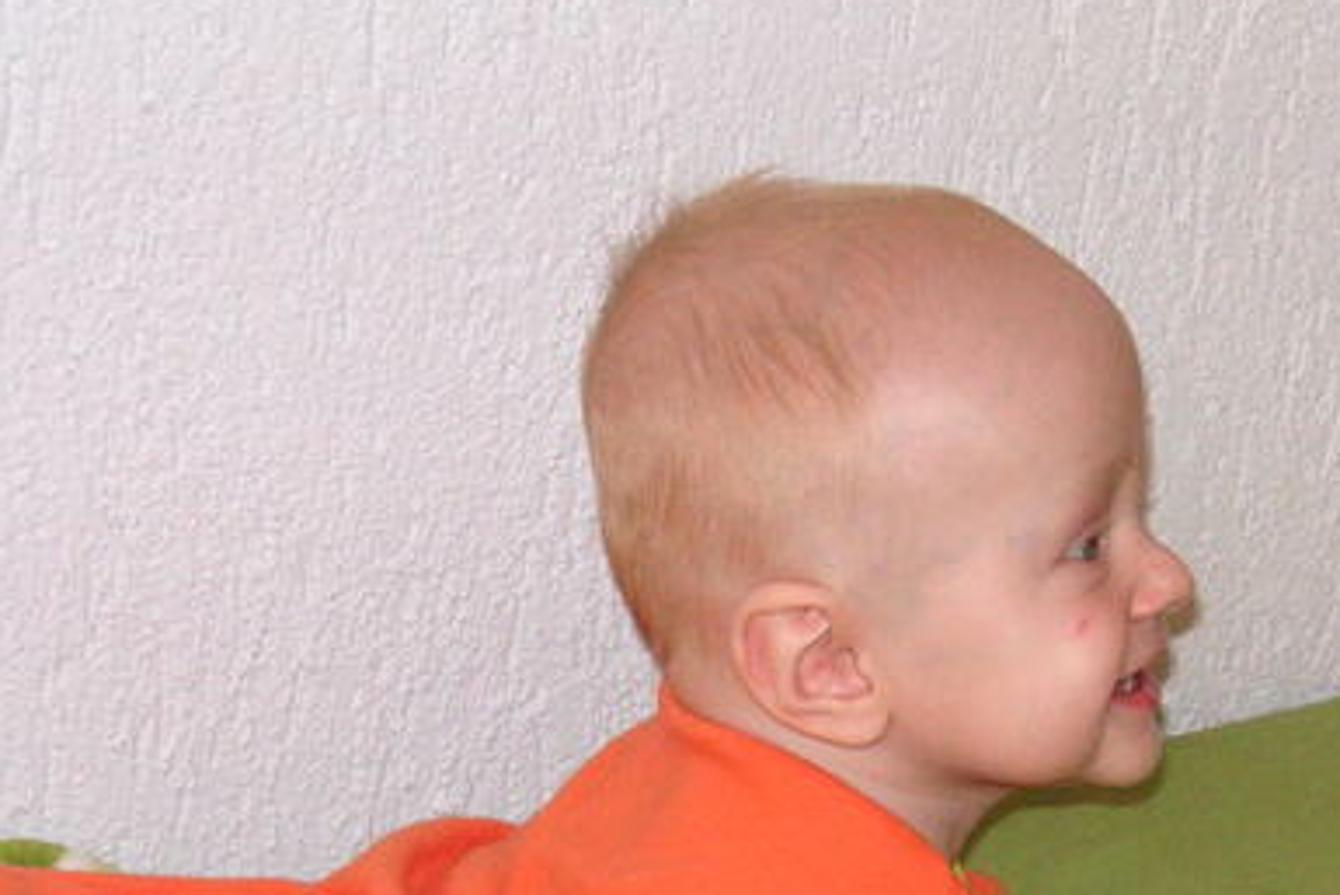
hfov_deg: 21.4
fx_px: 3537
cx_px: 776
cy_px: 829
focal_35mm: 95
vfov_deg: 14.3
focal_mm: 7.3
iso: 160
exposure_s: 1/45
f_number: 3.1
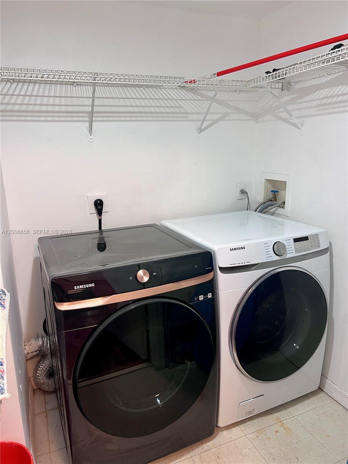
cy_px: 232
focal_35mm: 26
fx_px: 349
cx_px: 174
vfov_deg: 67.3
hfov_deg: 53.1
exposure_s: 1/60
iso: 125
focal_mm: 5.7
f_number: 1.5
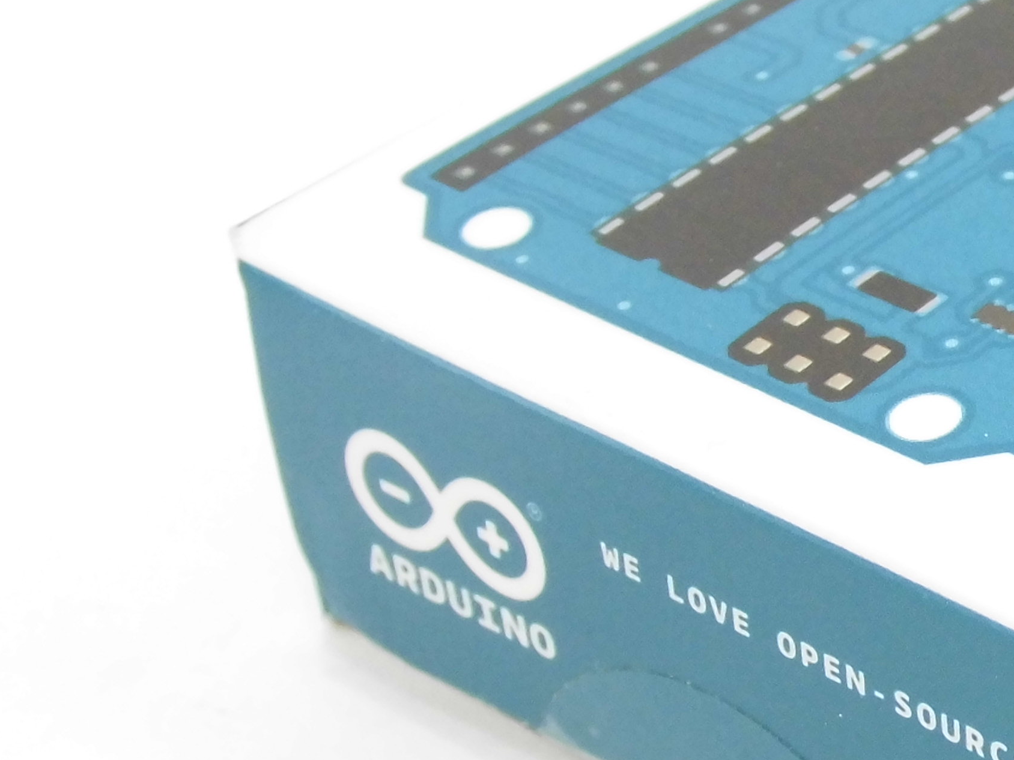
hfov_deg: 18.4
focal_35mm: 101
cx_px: 1233
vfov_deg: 14.6
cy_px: 411
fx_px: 2959
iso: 320
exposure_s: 1/125
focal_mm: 6.61
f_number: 3.6
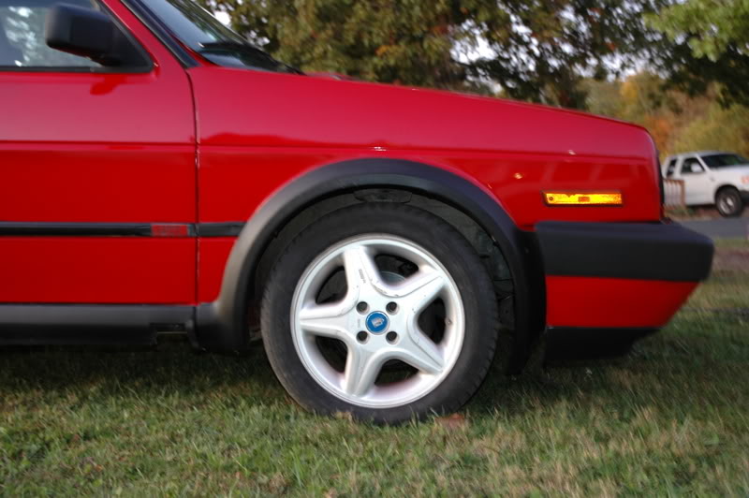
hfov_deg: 45.0
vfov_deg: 30.8
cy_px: 249
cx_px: 374
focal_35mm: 44
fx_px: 904
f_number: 4
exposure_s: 1
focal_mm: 29
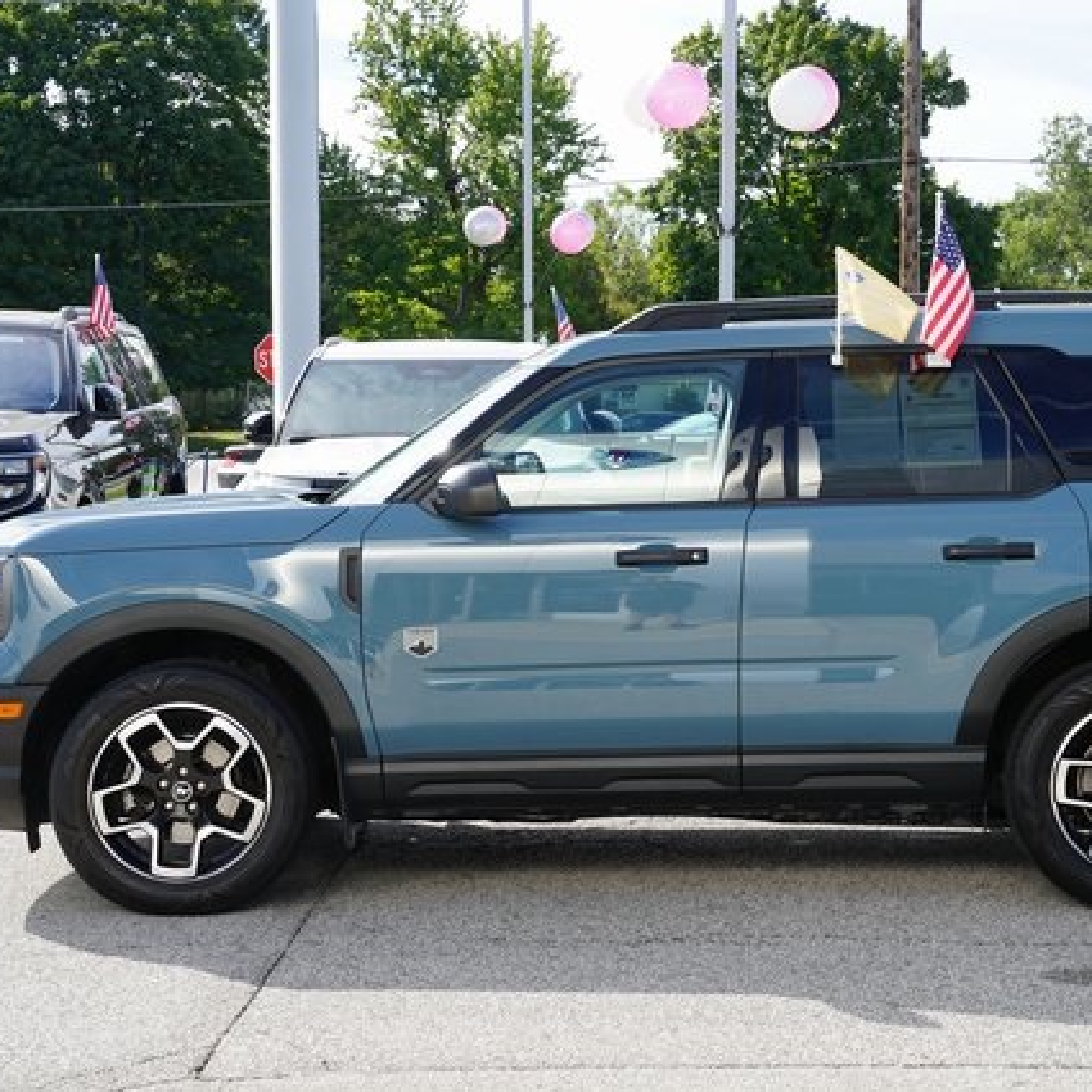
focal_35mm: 73
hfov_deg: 23.6
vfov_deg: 23.7
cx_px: 660
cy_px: 546
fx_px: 2605
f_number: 10
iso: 100
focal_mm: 57
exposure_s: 1/80
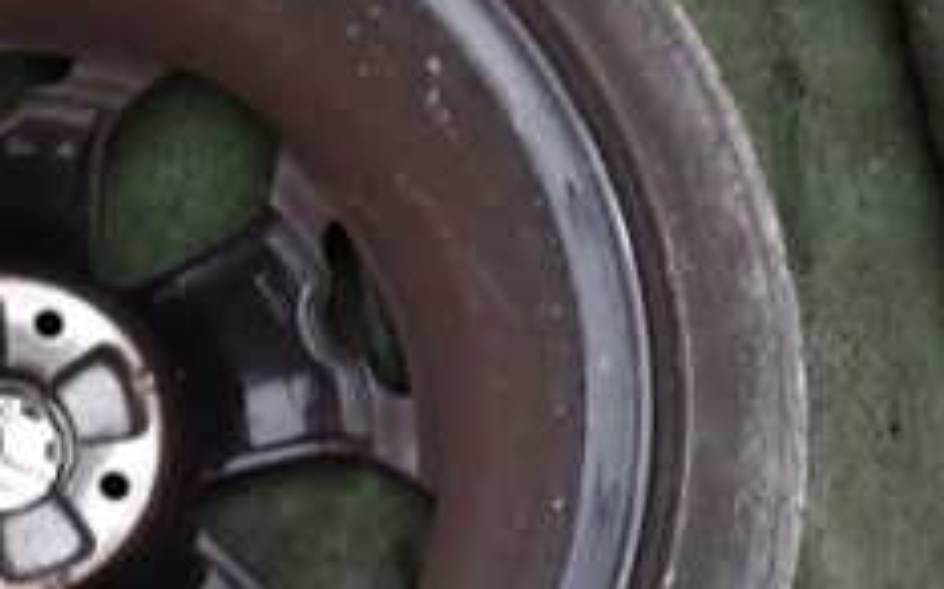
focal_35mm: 68
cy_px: 468
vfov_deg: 18.9
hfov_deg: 28.4
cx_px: 8
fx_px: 1749
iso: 800
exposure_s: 1/30
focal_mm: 4.5
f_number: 2
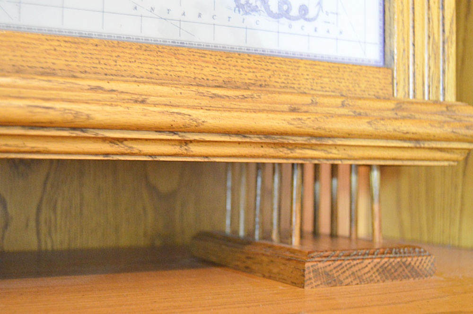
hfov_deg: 41.1
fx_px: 630
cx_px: 236
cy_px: 157
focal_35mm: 48
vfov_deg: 28.0
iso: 3200
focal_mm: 32
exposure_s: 1/13
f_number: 4.5
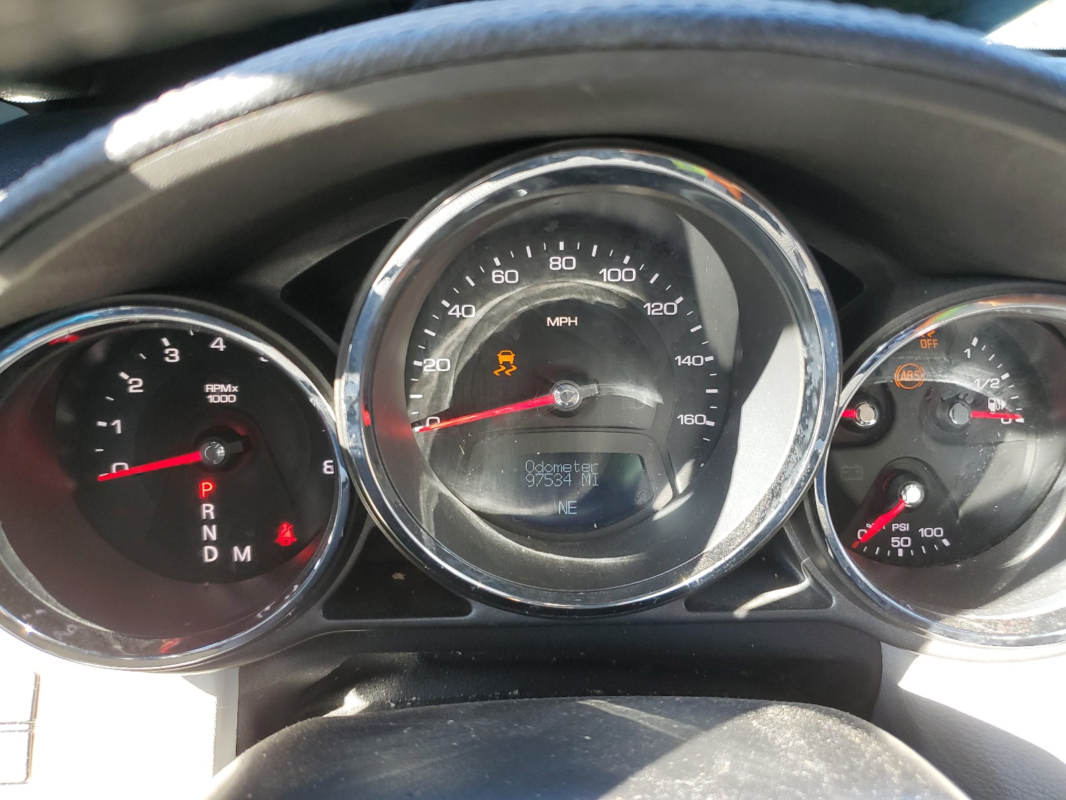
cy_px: 400
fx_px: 801
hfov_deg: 67.3
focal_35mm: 26
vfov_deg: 53.1
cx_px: 533
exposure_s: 1/100
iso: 69
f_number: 1.5
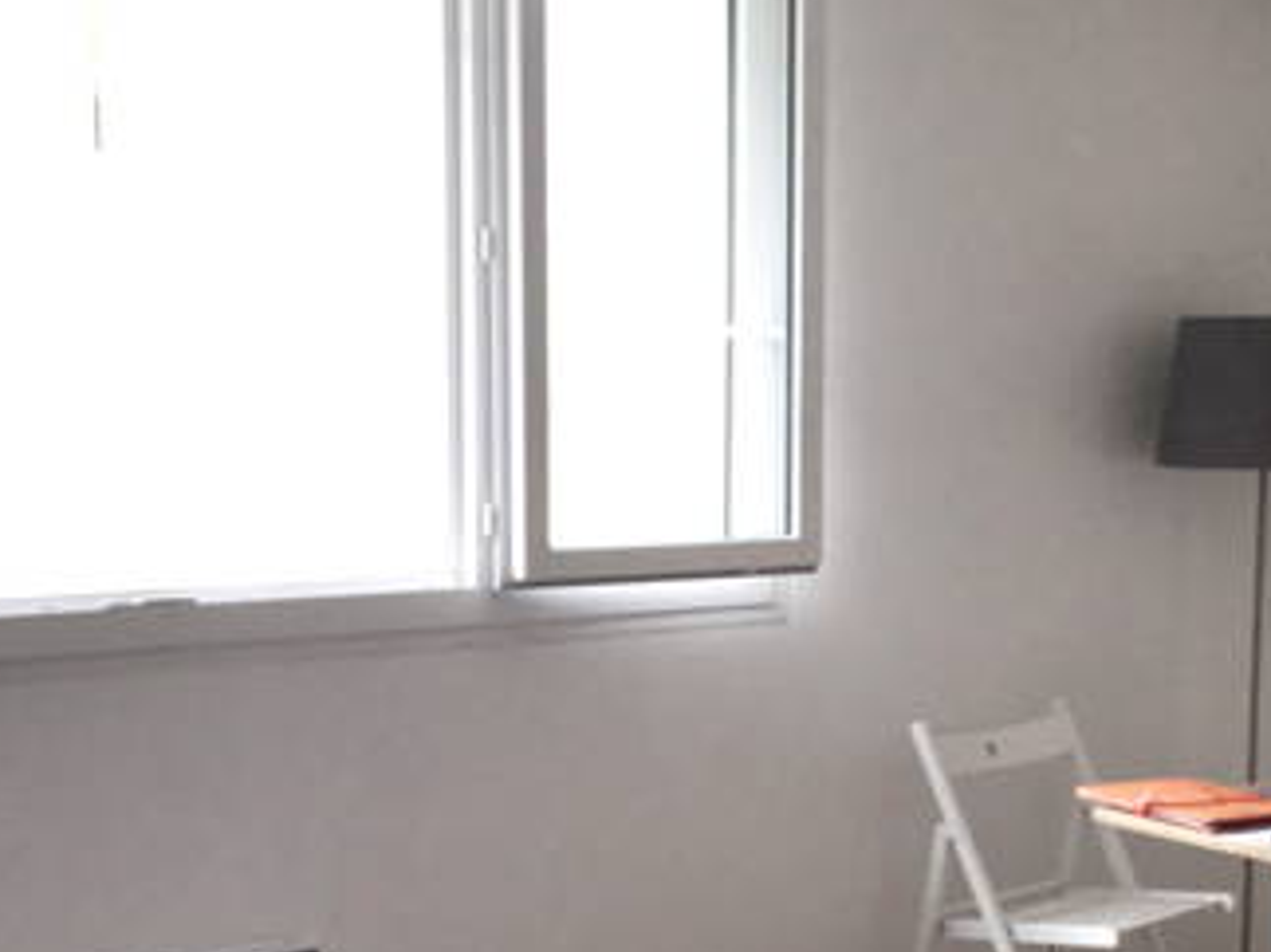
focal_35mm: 71
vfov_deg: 20.6
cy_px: 629
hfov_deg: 27.0
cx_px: 988
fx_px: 2606
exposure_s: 1/308
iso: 25
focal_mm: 4.15
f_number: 2.2
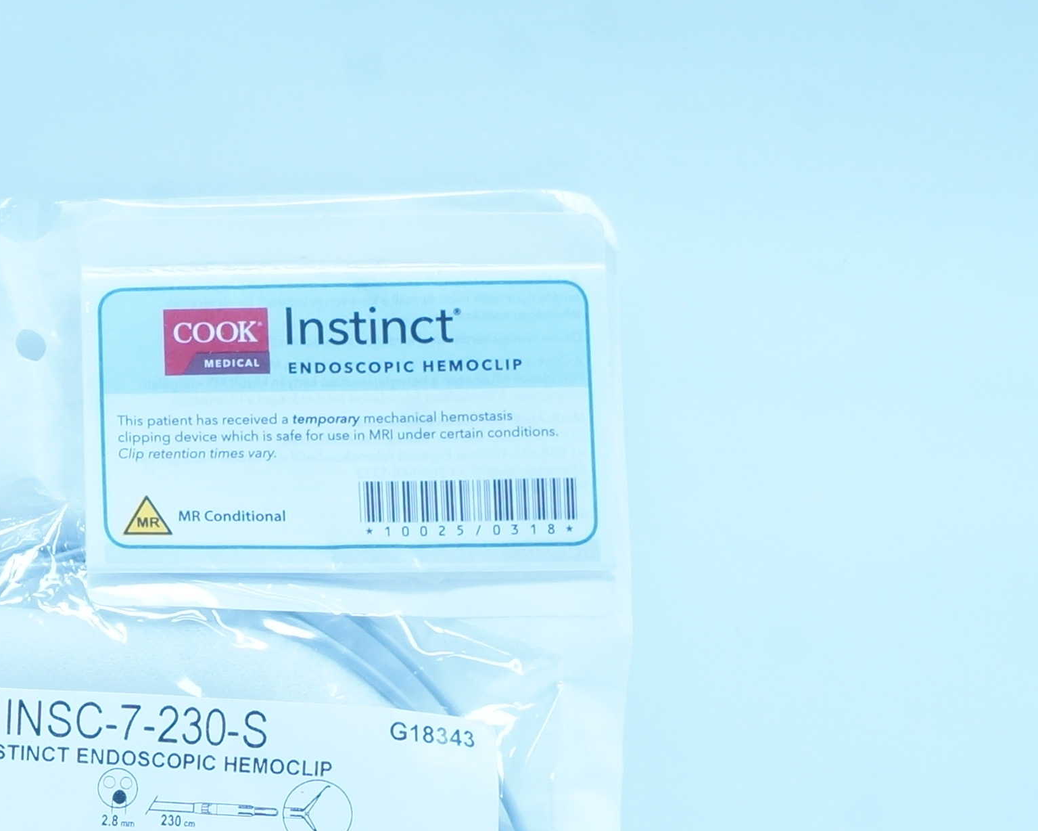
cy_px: 968
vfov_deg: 18.1
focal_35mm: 81
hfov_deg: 22.8
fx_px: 2488
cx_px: 60
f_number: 13
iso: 400
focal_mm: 18
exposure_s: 1/13
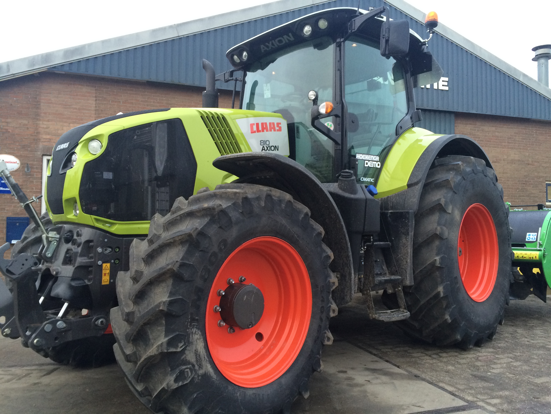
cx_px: 276
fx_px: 462
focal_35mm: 29
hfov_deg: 61.7
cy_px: 207
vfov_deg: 48.2
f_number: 2.2
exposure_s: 1/30
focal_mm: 4.15
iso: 50
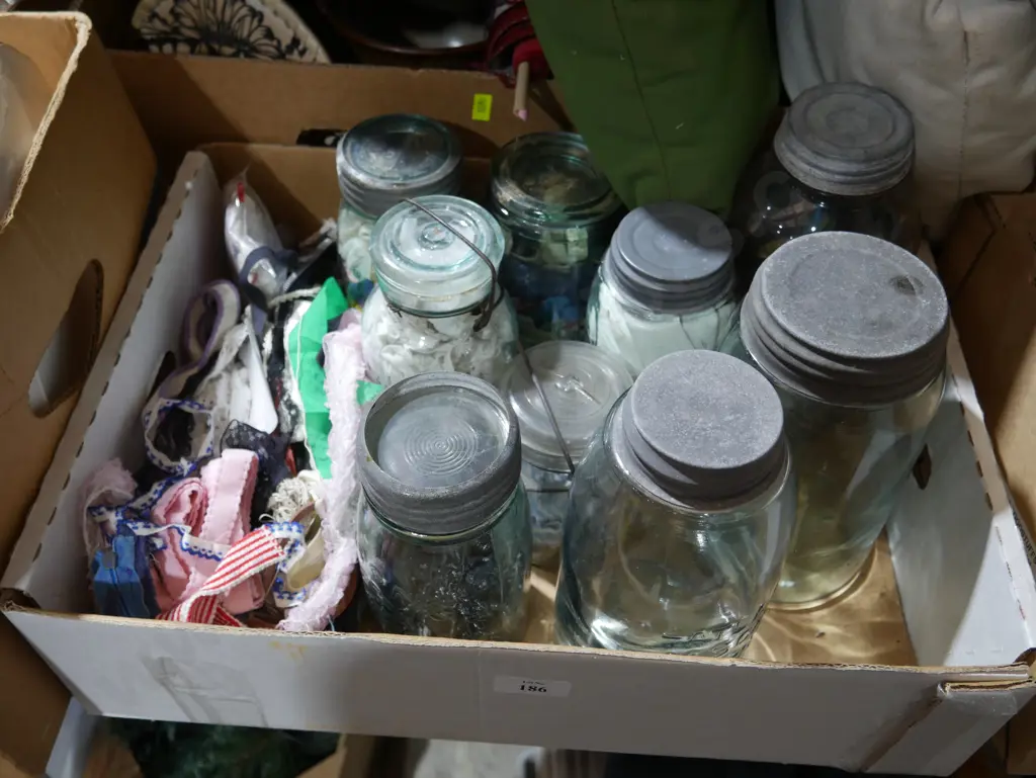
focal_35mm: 32
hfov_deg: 56.8
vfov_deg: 44.2
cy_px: 389
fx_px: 958
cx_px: 518
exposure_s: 1/60
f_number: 3.6
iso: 500
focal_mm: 16
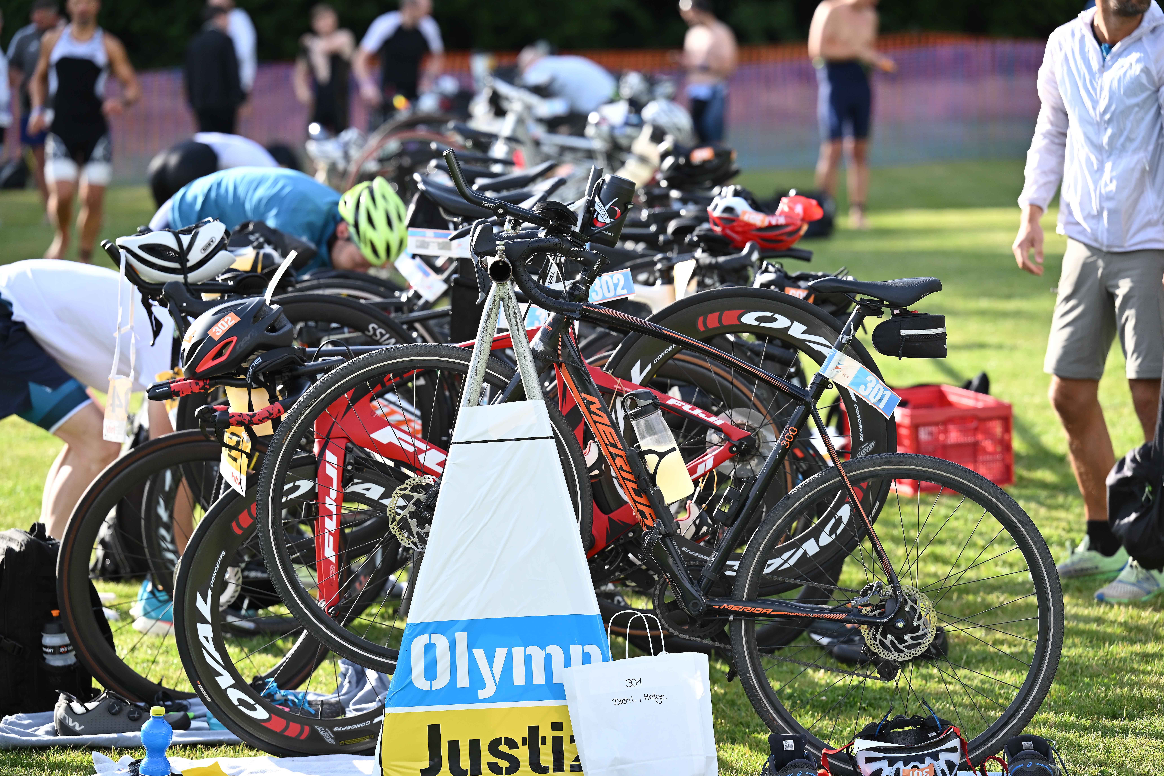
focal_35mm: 140
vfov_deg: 9.8
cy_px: 388
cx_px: 582
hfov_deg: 14.7
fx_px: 4526
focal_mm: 140
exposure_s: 1/1600
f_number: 4
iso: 560
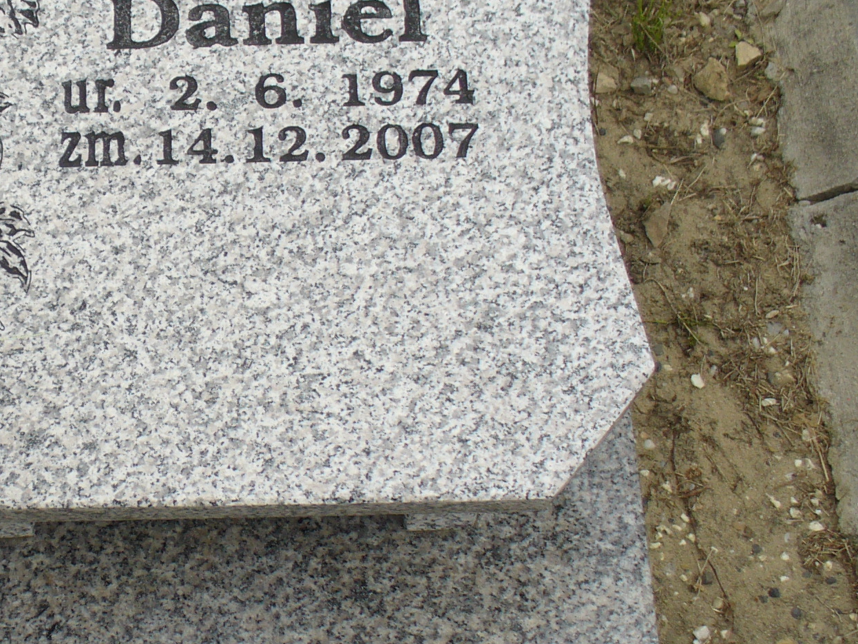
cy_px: 353
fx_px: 1884
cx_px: 94
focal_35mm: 76
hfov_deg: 24.9
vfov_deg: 19.4
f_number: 2.8
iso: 80
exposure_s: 1/400
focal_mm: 6.1
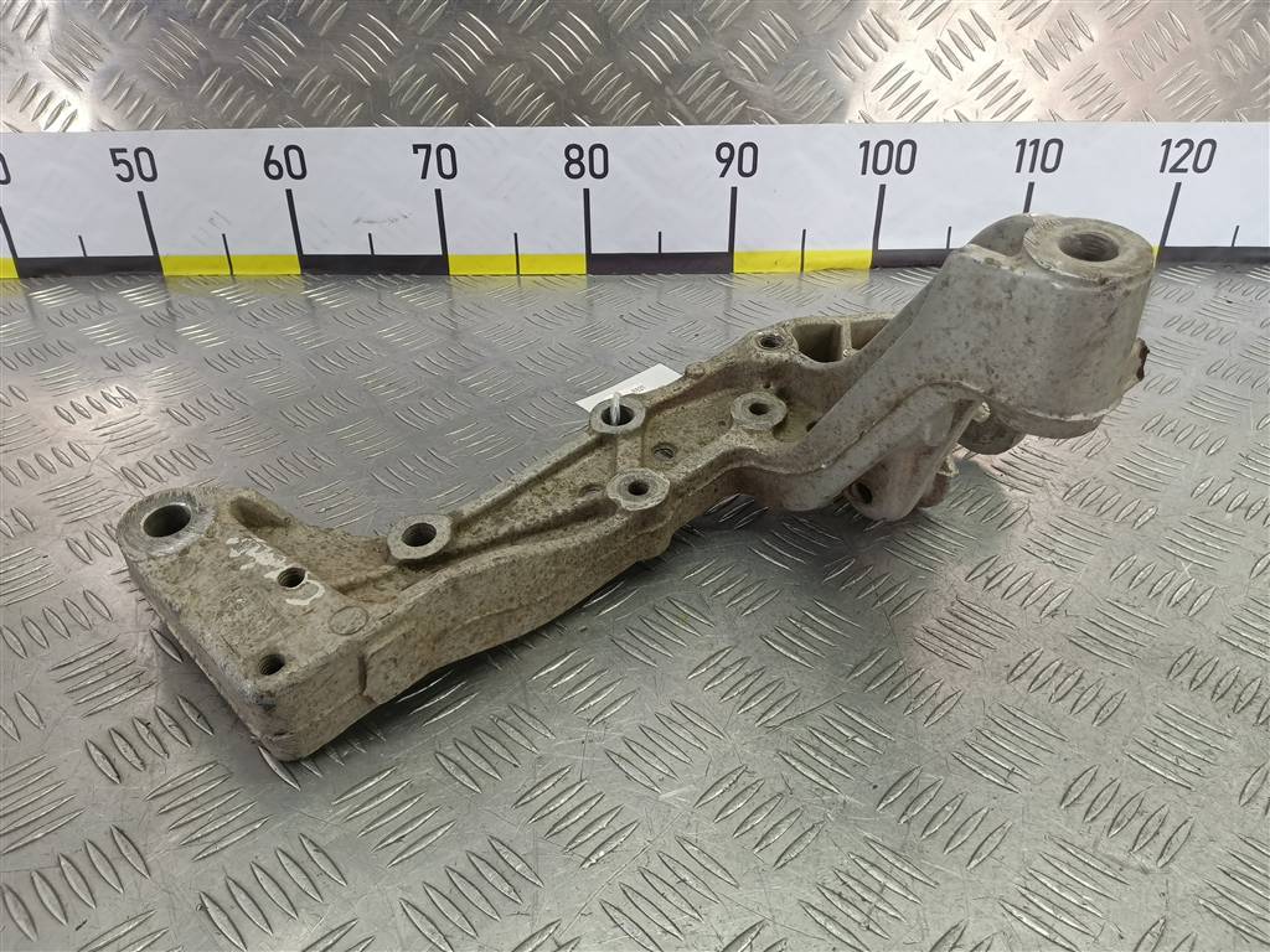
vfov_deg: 51.4
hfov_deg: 65.3
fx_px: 991
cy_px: 476
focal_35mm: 27
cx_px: 635
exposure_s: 1/50
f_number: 1.6
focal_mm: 4.11
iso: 87
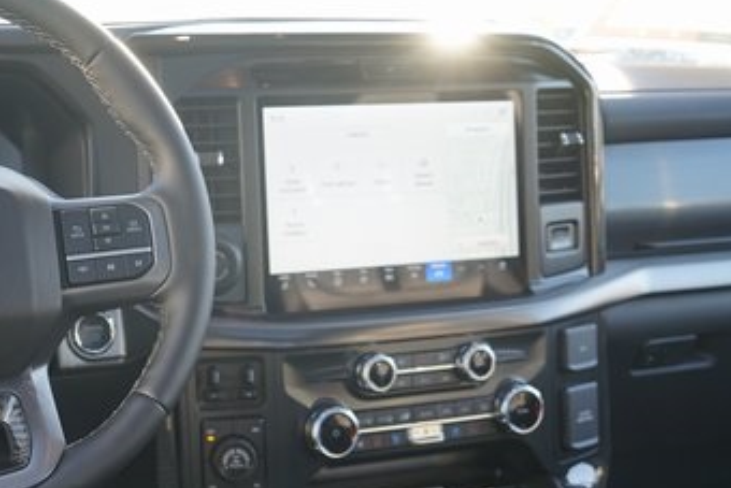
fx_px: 1300
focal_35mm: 64
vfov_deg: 21.2
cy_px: 306
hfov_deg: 30.7
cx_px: 150
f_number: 4
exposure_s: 1/60
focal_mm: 34
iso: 125
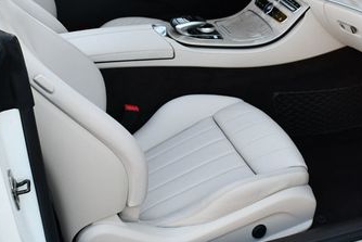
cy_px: 76
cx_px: 183
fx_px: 694
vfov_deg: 19.7
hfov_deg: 29.2
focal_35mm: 69
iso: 400
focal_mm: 18
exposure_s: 1/250
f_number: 5
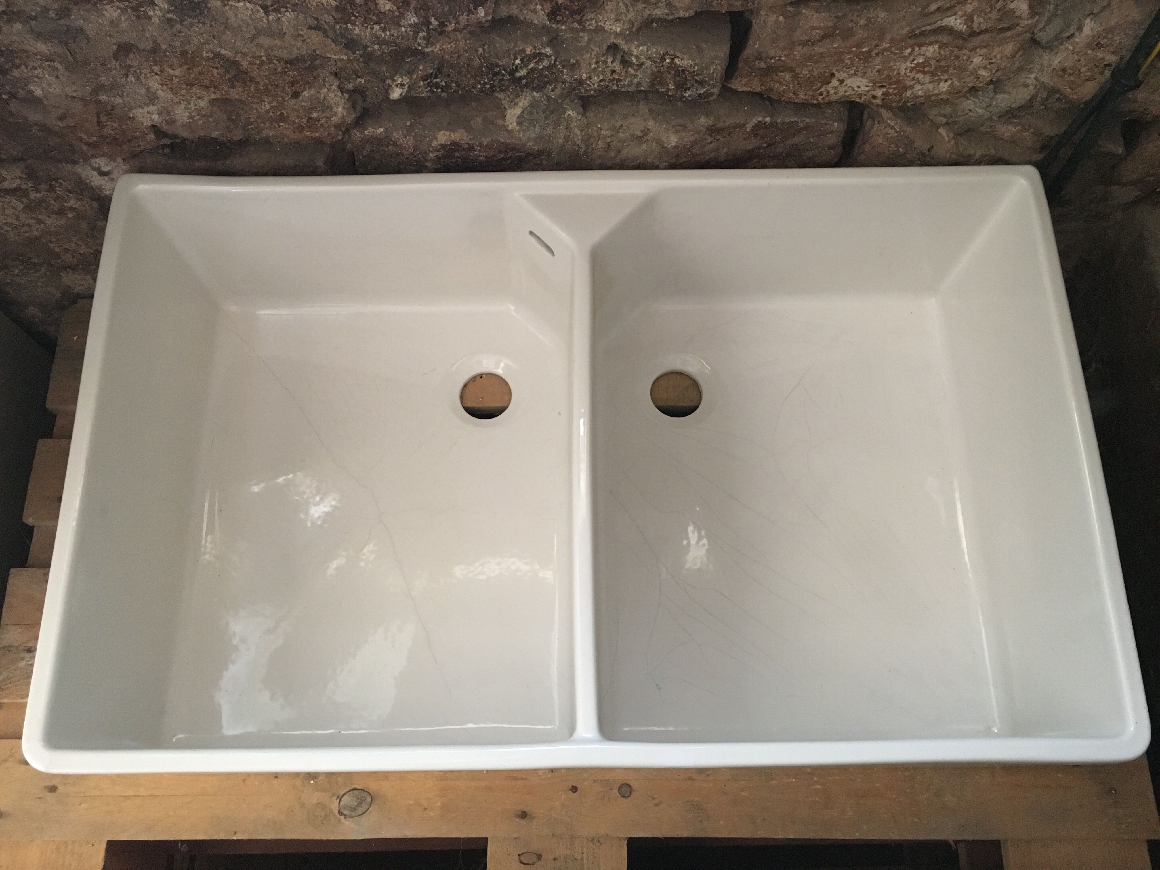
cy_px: 435
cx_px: 580
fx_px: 972
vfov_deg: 48.2
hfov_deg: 61.7
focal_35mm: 29
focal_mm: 4.15
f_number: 2.2
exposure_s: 1/33
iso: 250
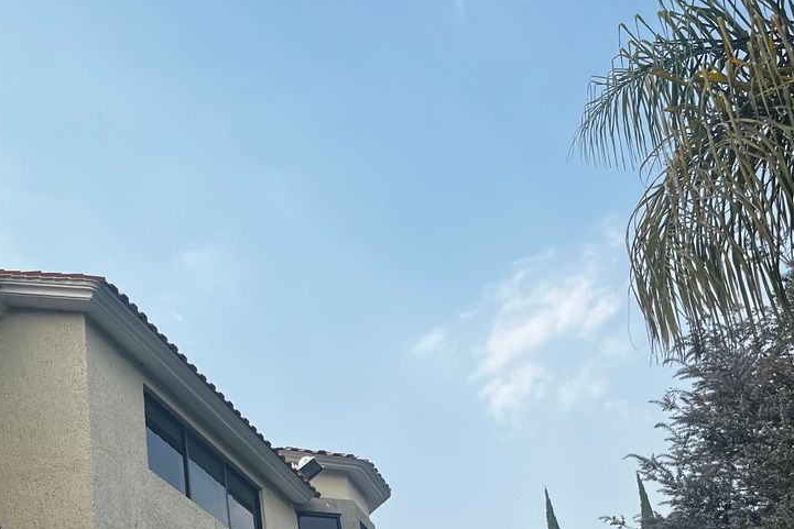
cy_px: 605
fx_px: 993
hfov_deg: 43.5
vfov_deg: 27.0
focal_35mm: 45
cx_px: 357
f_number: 1.6
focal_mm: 5.1
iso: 50
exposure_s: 1/1517
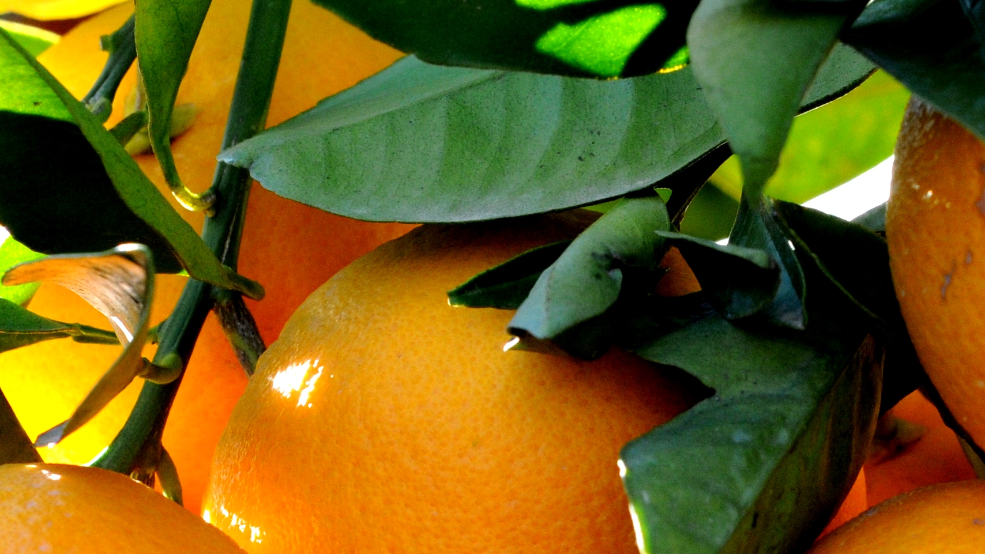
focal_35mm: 591
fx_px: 15437
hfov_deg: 3.7
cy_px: 654
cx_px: 885
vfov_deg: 2.1
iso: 500
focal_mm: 150
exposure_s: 1/125
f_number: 8
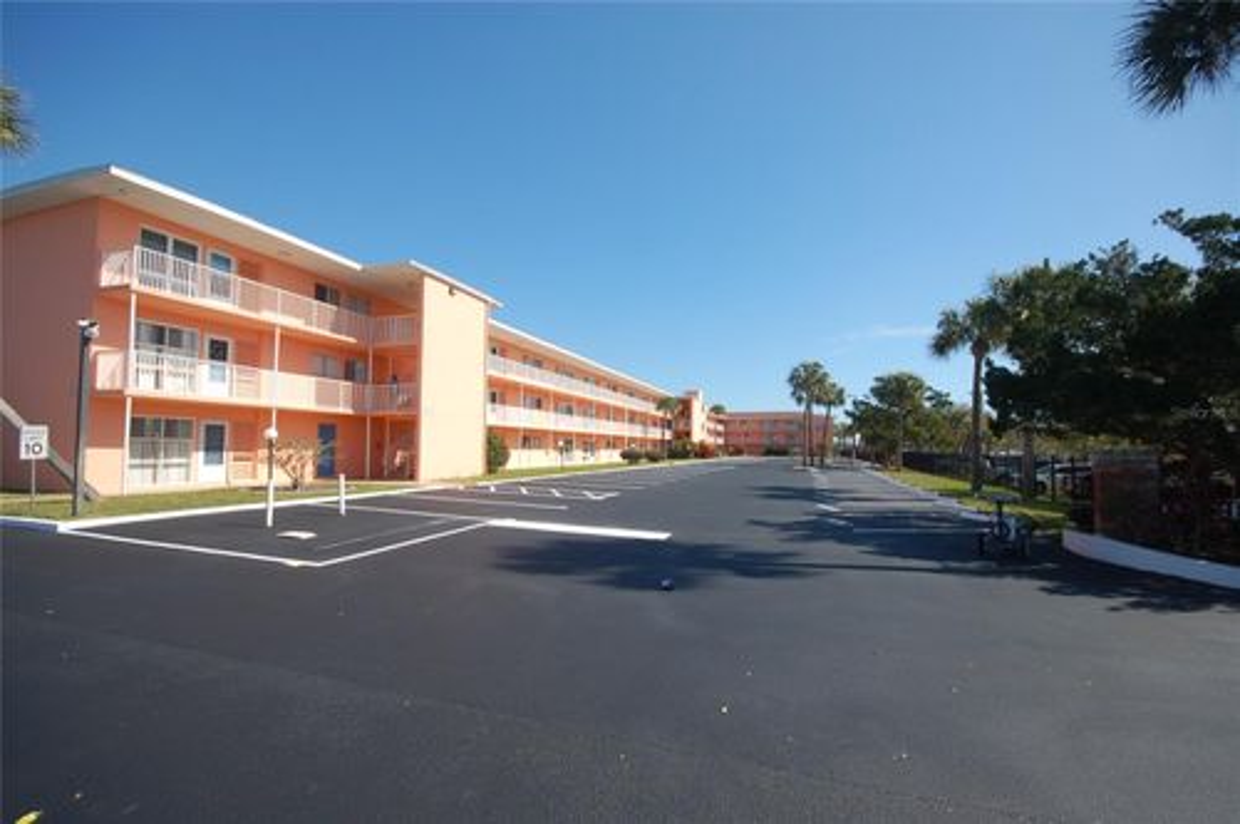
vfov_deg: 77.2
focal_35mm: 15
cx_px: 620
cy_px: 412
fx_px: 516
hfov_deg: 100.5
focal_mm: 10
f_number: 9
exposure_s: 1/320
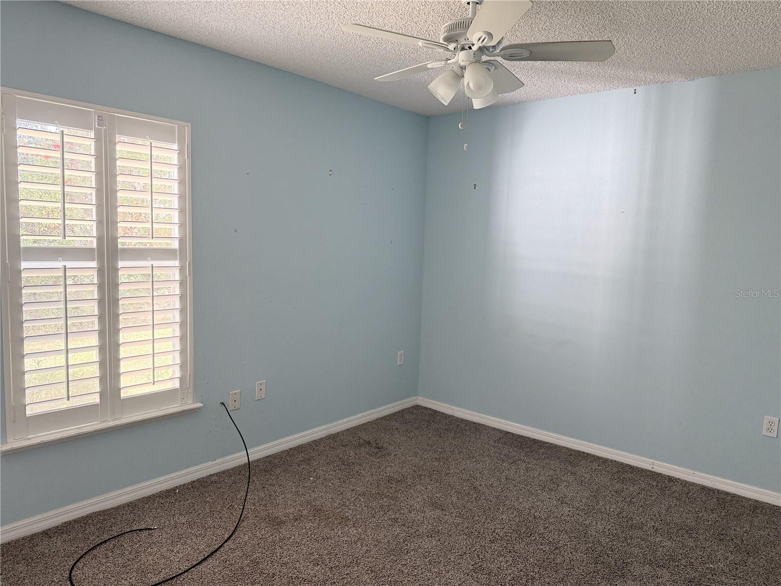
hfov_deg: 71.6
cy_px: 293
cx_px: 390
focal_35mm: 24
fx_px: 541
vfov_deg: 56.8
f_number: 1.78
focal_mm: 6.76
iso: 250
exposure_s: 1/60
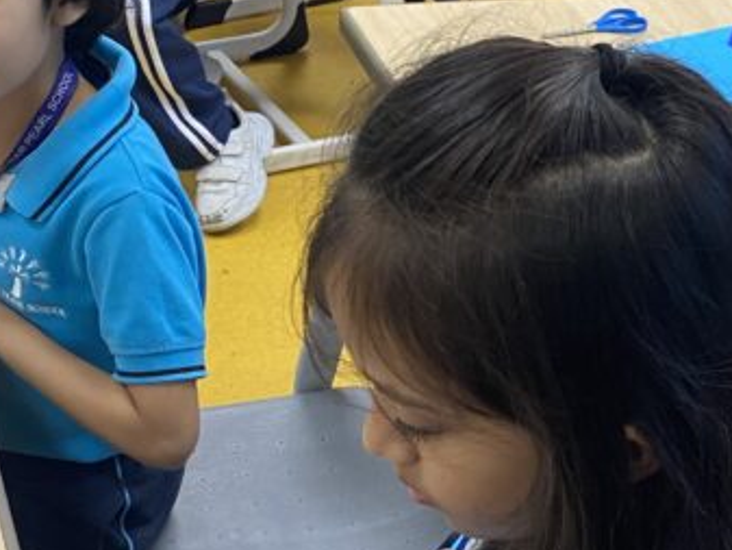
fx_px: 1671
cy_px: 285
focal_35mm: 79
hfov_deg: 24.1
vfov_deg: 18.7
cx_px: 632
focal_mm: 4.25
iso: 100
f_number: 1.8
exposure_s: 1/60
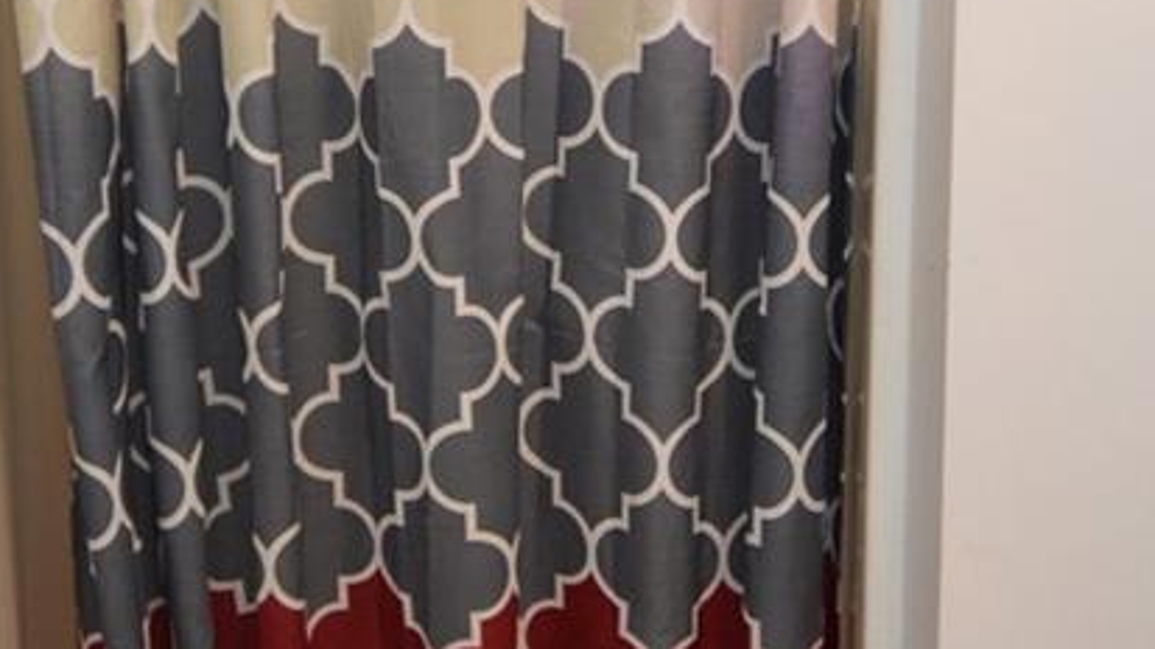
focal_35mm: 73
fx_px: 2235
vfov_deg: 16.5
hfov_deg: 29.0
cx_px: 554
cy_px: 236
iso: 560
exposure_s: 1/60
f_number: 4
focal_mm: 12
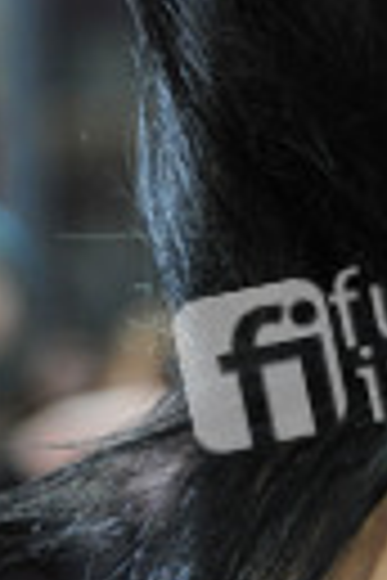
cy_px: 571
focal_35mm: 263
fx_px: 4241
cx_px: 536
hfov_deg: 5.2
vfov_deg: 7.8
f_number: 5.6
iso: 3200
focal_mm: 85
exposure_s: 1/125
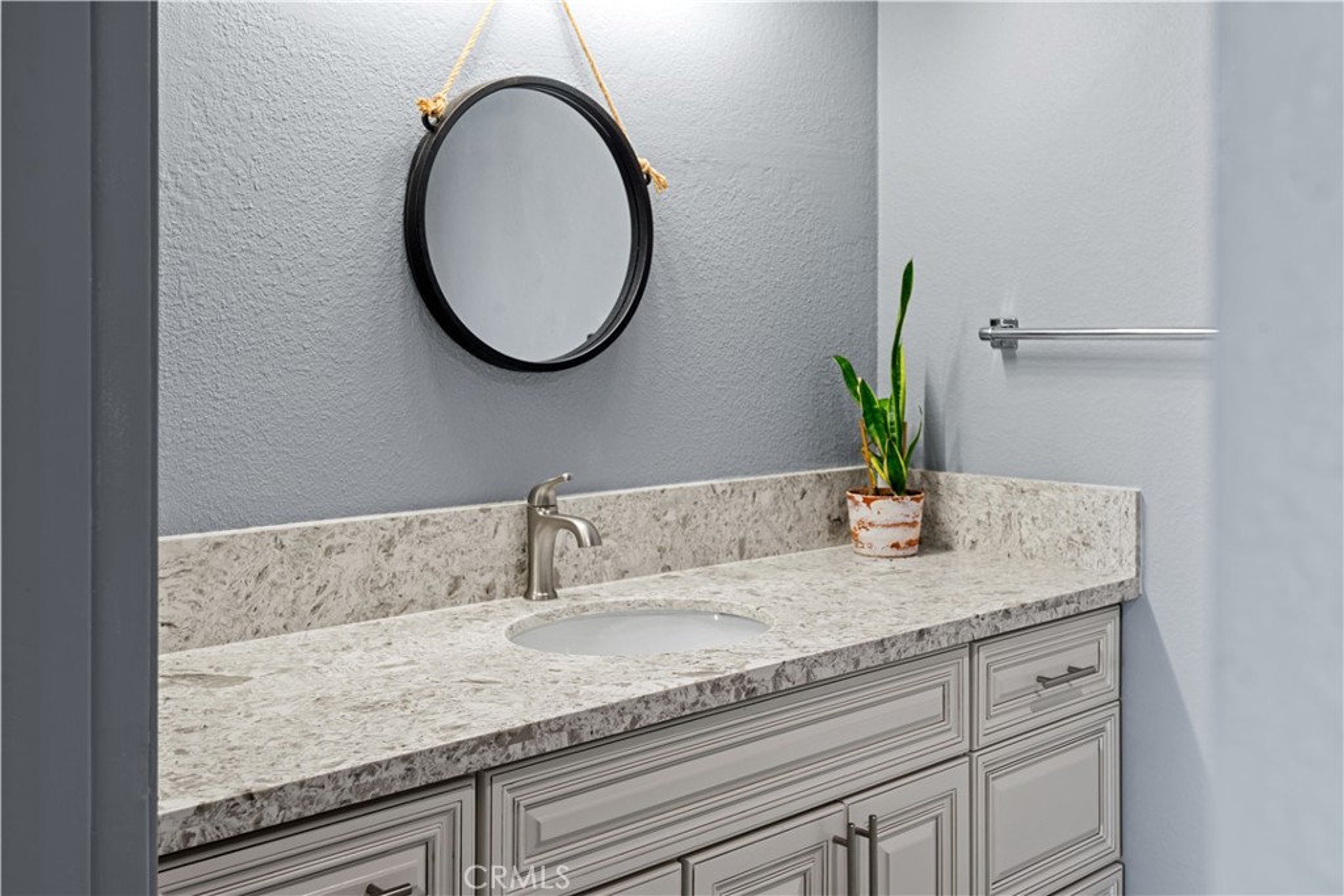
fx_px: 1307
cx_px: 672
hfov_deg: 54.4
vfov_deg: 37.9
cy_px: 448
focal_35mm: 35
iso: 100
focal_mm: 35
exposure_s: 1/4
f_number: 7.1
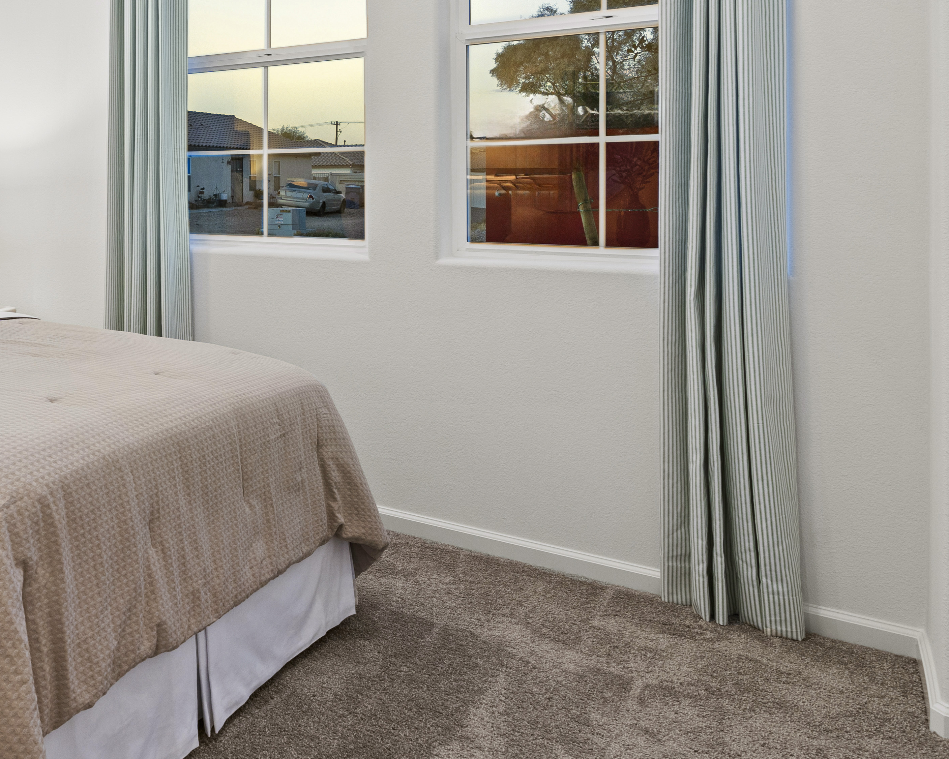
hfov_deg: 47.1
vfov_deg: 44.2
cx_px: 18
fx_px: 899
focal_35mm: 32
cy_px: 183
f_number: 8
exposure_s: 1/6
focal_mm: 16
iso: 200
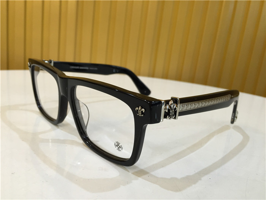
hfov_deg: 61.7
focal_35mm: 29
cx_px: 133
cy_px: 100
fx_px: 223
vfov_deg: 48.2
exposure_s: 1/33
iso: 160
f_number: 2.2
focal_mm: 4.15
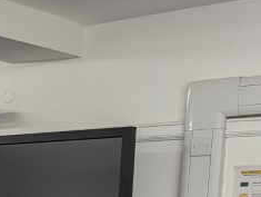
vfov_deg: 11.5
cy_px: 328
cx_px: -307
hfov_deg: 13.2
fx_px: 921
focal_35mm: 122
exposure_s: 1/100
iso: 55
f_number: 1.85
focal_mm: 6.81
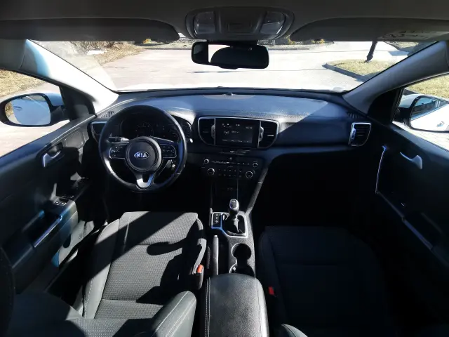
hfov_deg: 94.5
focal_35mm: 16
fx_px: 208
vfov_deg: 78.1
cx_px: 224
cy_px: 168
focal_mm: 2.35
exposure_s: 1/159
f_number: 2.2
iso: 50
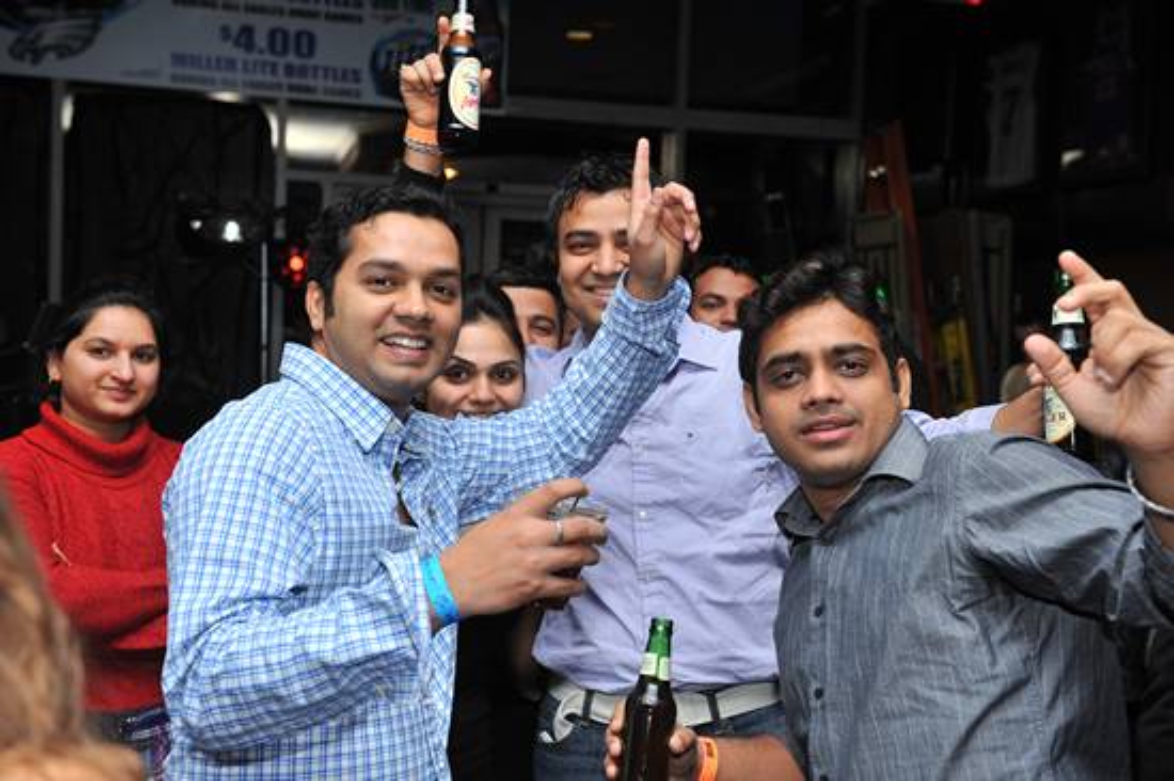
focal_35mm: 45
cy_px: 390
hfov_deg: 43.6
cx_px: 587
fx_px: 1467
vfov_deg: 29.8
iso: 800
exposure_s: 1/100
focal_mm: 45
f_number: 5
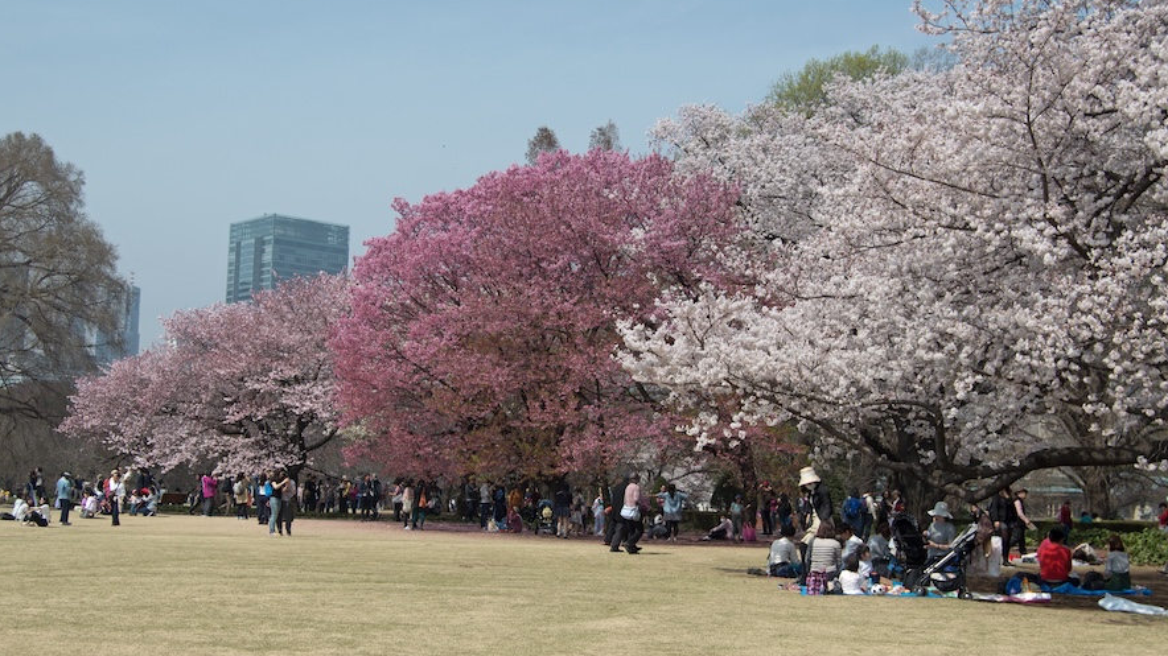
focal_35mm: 50
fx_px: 1534
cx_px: 589
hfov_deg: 41.7
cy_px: 343
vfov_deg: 24.2
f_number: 8
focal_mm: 31
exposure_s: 1/250
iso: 100
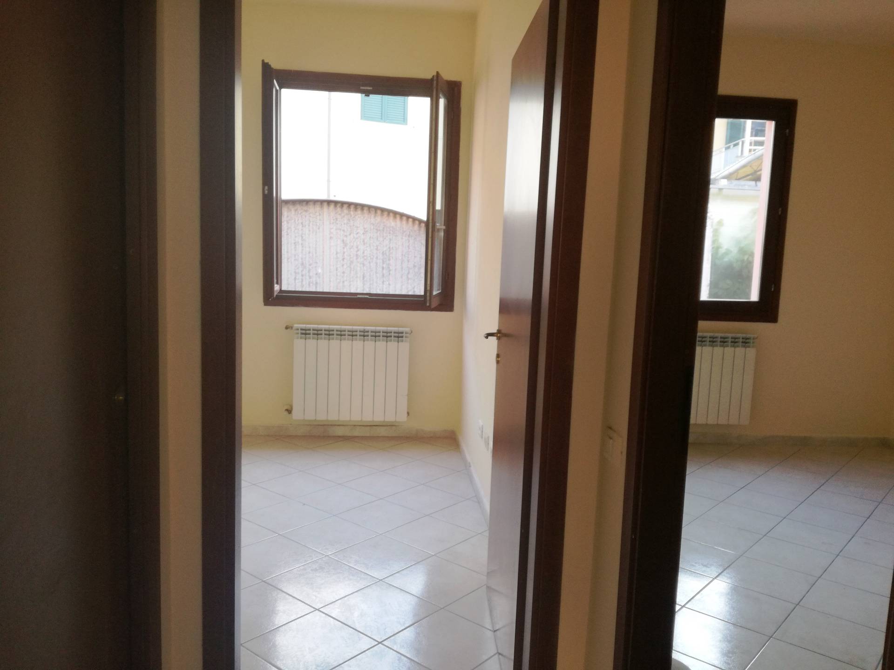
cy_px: 335
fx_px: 697
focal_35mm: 27
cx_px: 447
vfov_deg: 51.4
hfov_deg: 65.3
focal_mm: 3.79
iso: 64
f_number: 2
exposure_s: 1/40
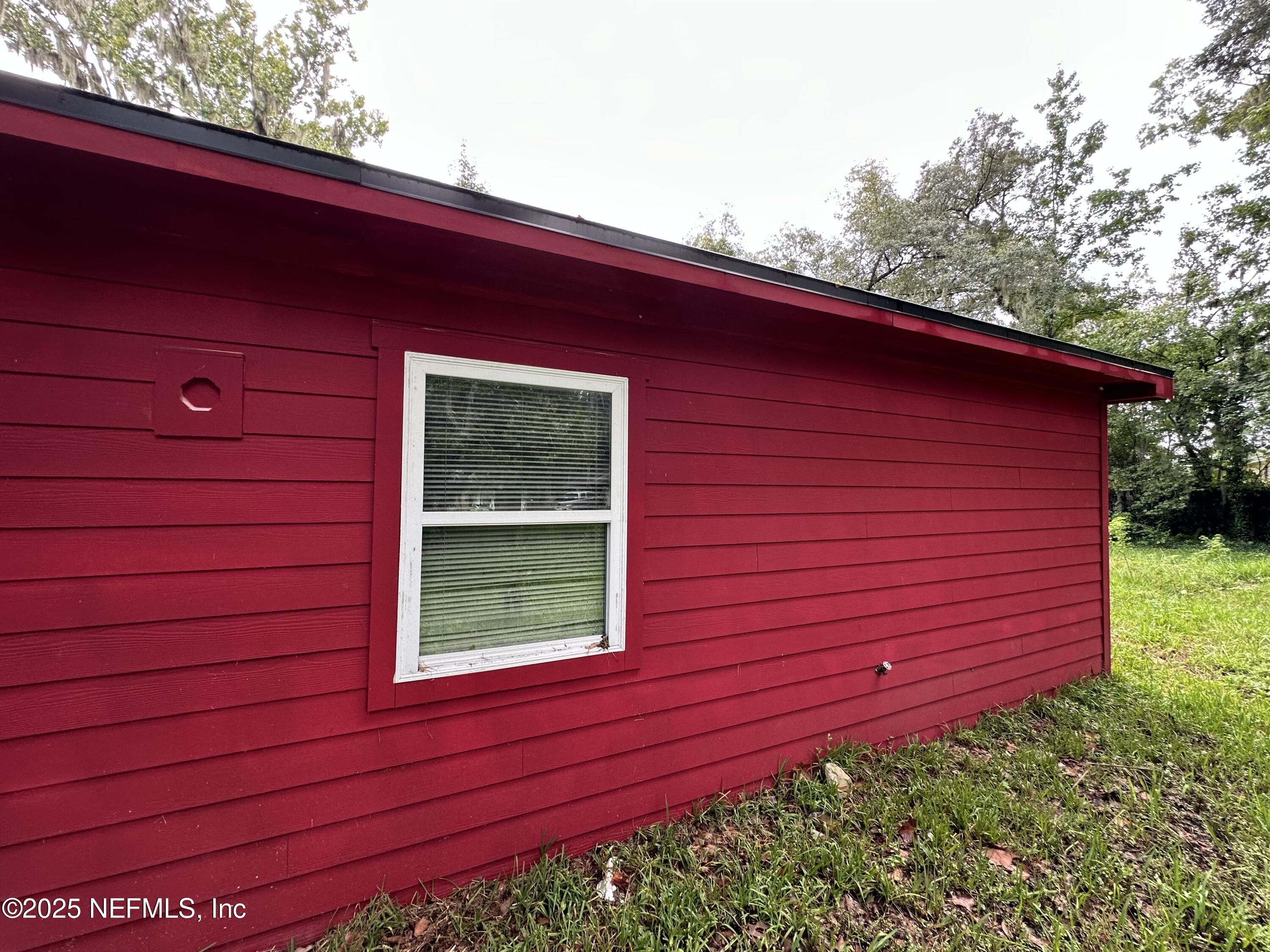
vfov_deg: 85.7
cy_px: 476
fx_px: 514
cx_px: 635
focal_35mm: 14
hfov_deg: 102.1
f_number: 2.2
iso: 80
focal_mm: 2.22
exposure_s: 1/99
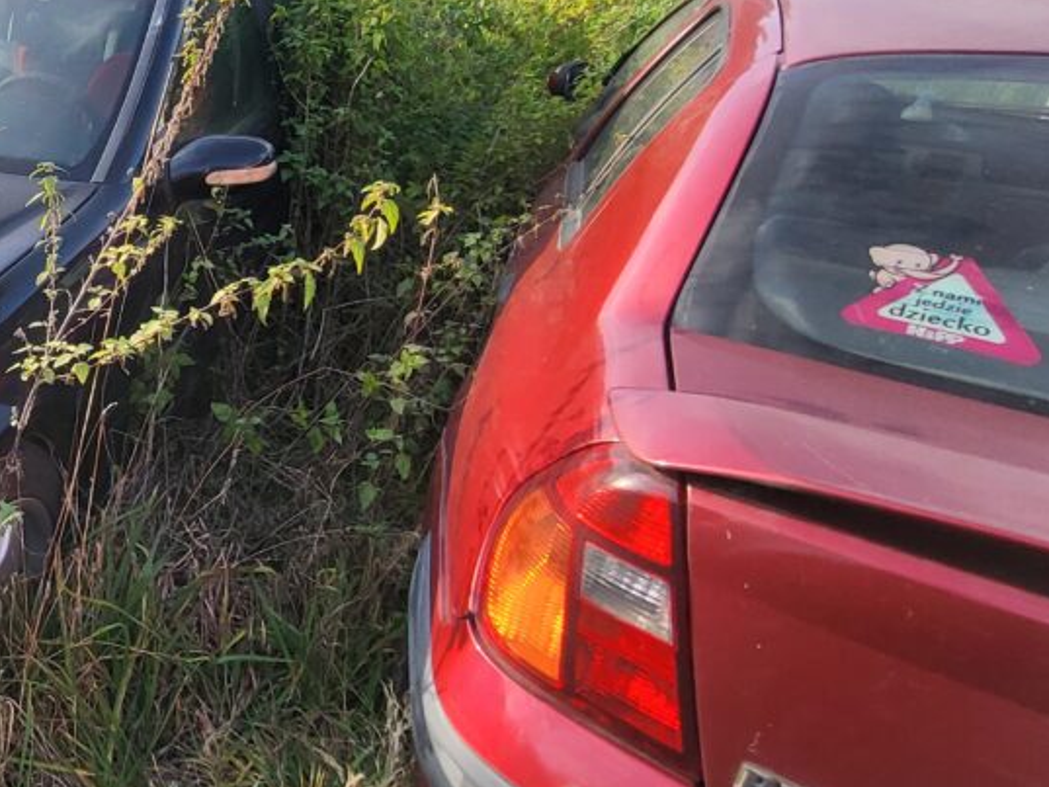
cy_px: 273
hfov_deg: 46.9
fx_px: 940
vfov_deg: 44.9
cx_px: -37
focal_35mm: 31
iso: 32
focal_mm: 1.74
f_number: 2.2
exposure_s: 1/329
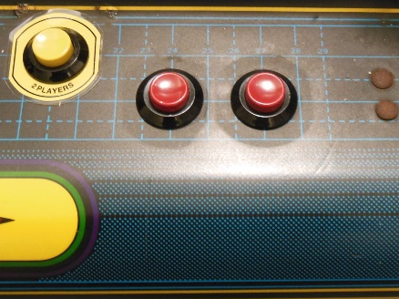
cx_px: 201
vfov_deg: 32.8
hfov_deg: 43.0
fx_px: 507
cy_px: 152
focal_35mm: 44
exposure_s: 1/8
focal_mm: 7.7
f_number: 3.8
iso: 640
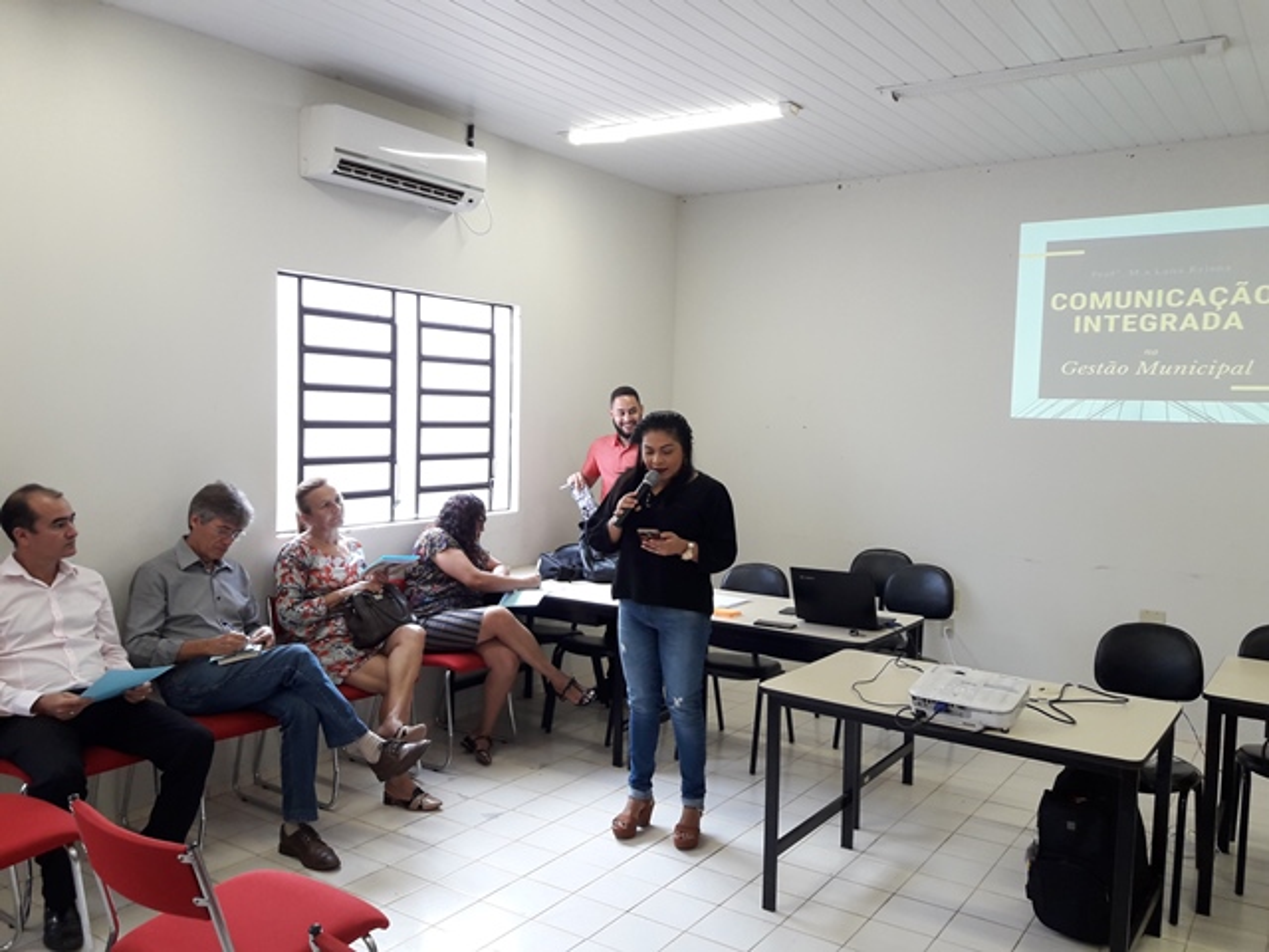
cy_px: 476
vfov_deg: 49.7
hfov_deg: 63.4
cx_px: 634
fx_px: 1026
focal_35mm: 28
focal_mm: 3.7
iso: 64
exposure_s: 1/40
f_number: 1.9
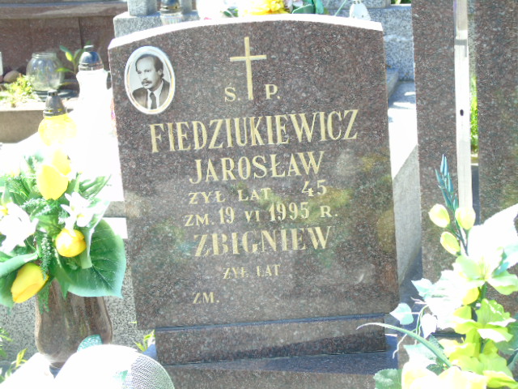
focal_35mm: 94
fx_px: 1407
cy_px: 194
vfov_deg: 15.7
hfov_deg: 20.9
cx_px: 259
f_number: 4.3
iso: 80
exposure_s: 1/80
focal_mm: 17
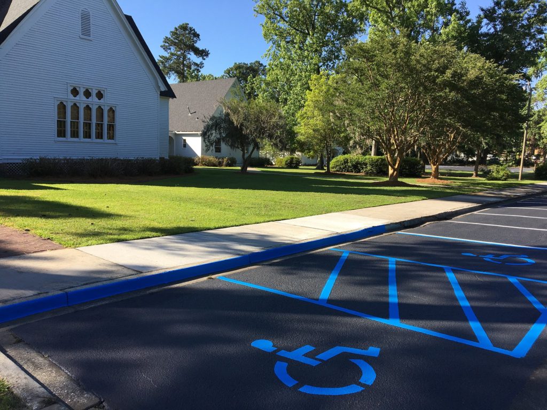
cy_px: 205
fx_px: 458
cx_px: 274
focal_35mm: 29
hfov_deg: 61.7
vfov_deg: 48.2
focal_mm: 4.15
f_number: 2.2
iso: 25
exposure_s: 1/705
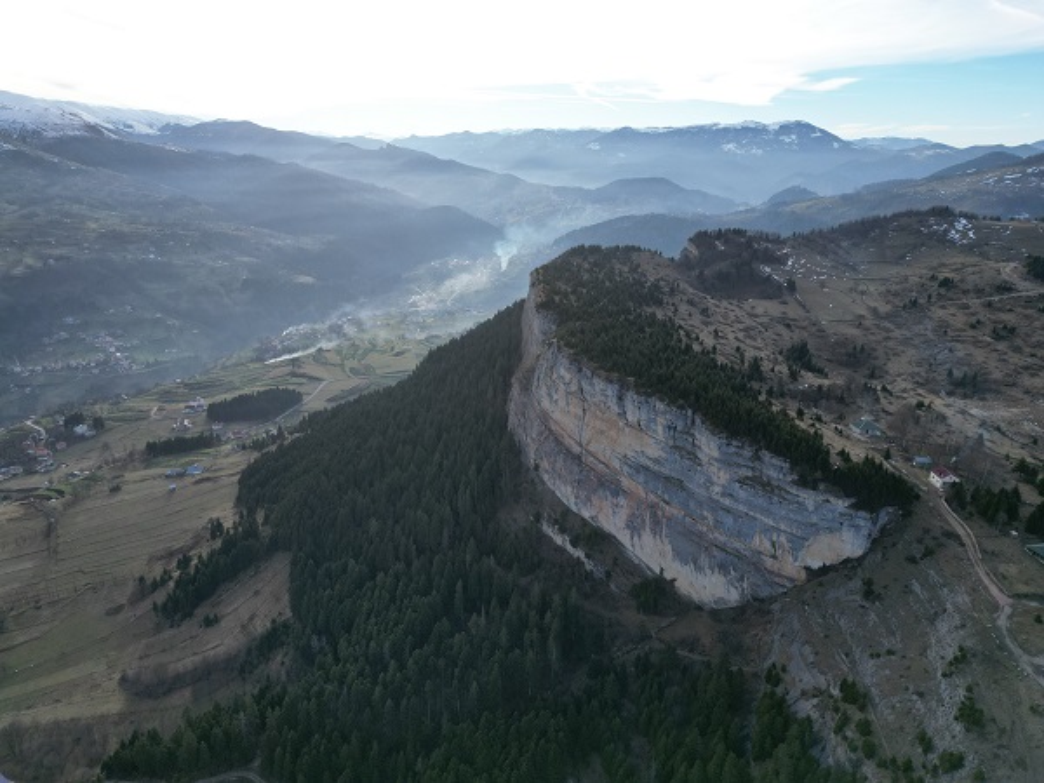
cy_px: 392
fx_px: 724
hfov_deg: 71.6
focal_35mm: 24
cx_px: 522
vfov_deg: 56.8
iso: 110
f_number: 1.7
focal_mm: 6.72
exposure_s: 1/1600
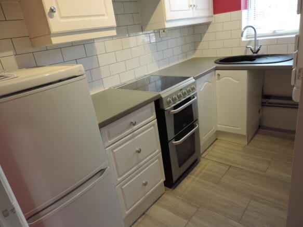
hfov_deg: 71.6
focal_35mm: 24
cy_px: 114
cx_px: 152
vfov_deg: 56.8
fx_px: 210
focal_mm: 4.3
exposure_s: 1/30
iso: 125
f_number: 3
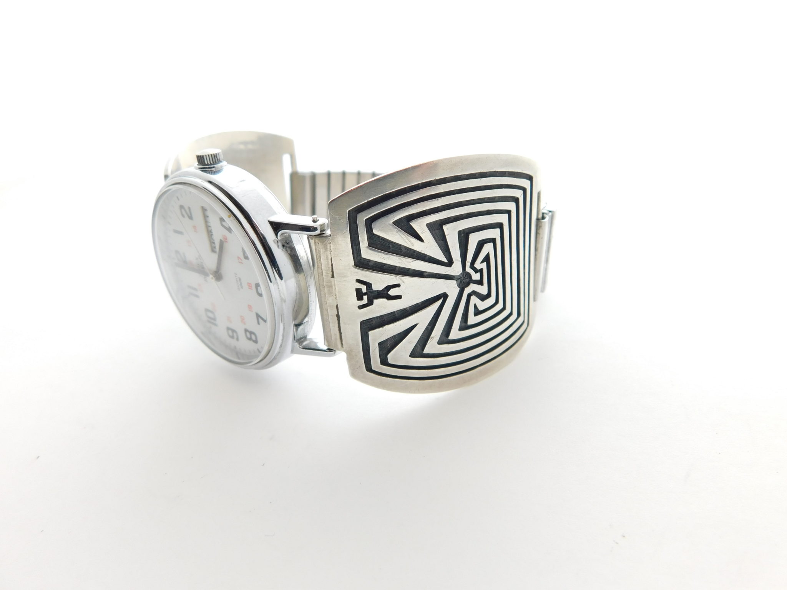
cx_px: 394
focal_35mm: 23
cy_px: 295
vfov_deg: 58.9
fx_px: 523
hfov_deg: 73.9
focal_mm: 4
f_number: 3
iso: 125
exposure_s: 1/100
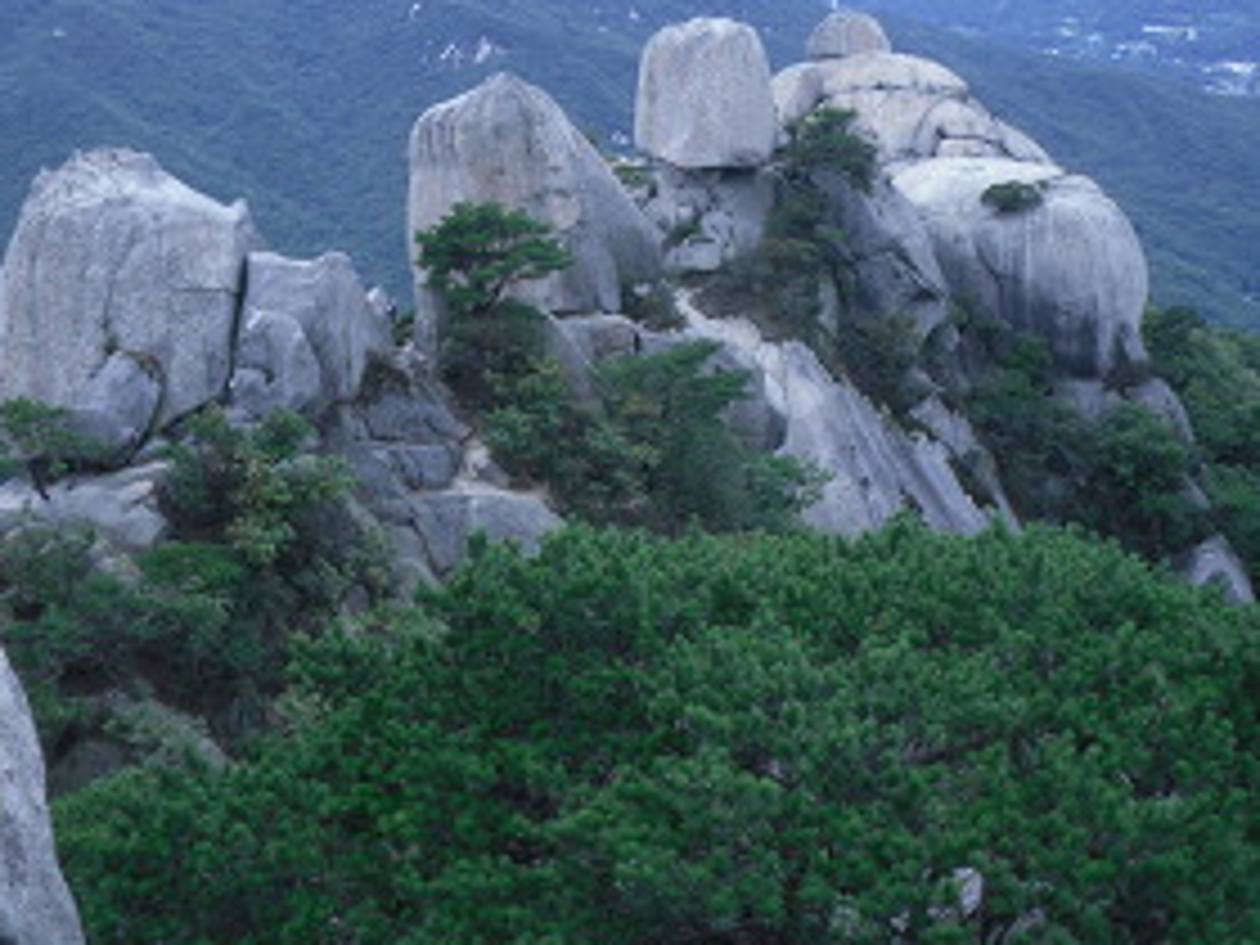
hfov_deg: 38.1
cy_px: 346
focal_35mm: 50
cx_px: 522
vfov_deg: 29.0
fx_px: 1820
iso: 80
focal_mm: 6.3
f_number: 7.6
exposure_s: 1/53
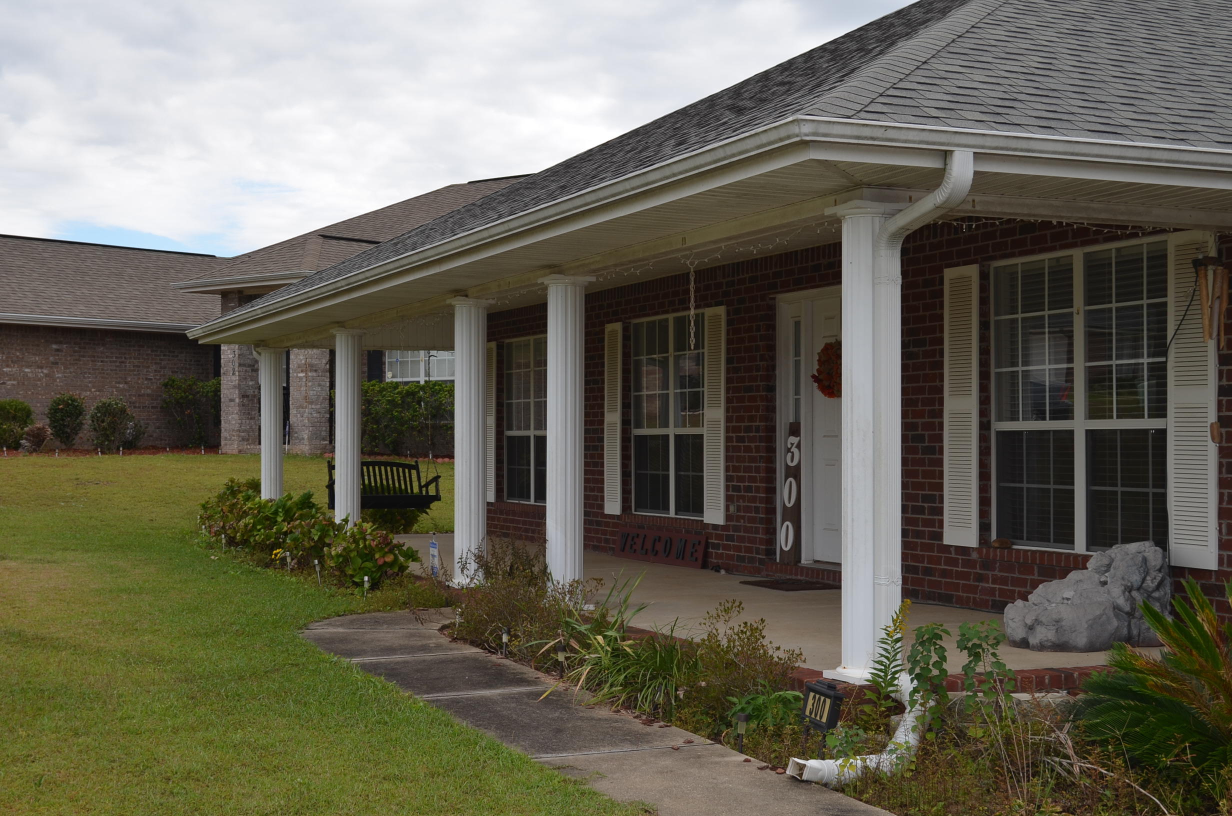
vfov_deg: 26.4
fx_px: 1742
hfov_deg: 39.0
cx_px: 616
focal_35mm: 51
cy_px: 408
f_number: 7.1
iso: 100
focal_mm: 34
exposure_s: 1/200
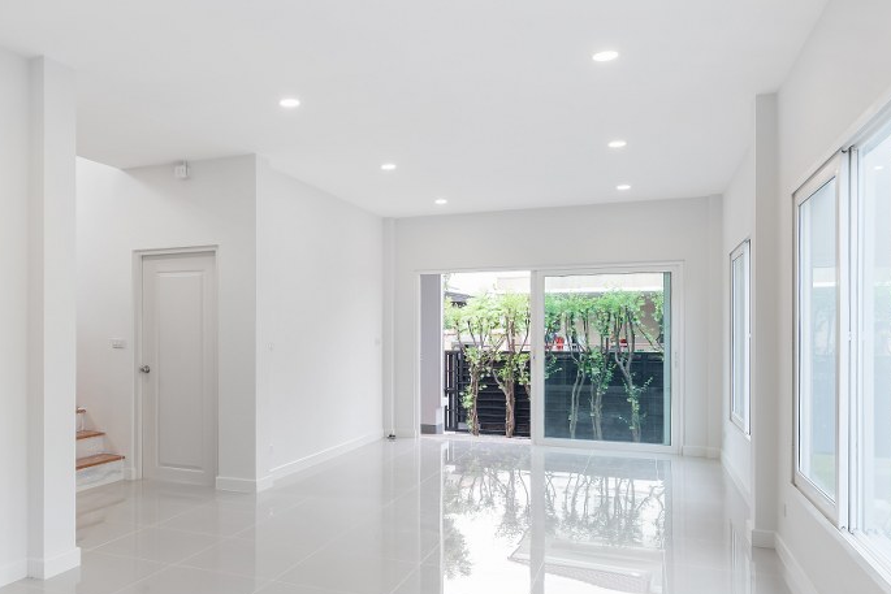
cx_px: 295
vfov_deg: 45.0
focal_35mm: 29
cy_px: 335
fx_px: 716
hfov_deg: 62.1
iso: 100
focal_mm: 15.5
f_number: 5.6
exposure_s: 1/100
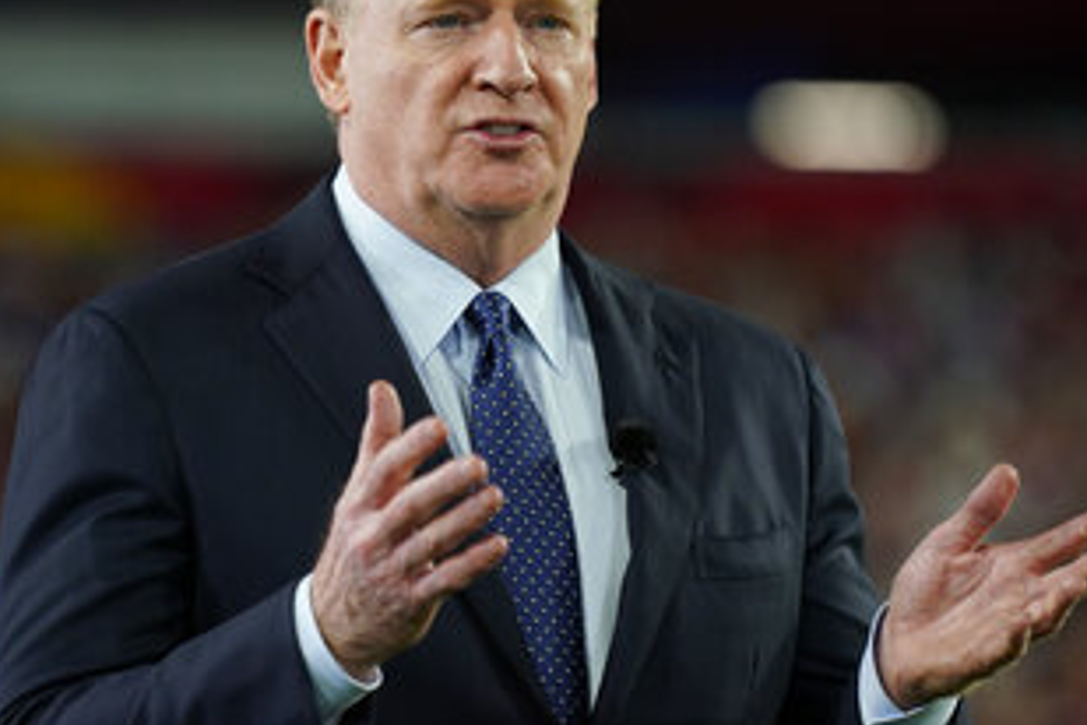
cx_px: 517
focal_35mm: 326
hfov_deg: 6.3
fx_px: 9843
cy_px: 333
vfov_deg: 4.2
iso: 500
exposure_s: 1/800
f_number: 2.8
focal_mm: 197
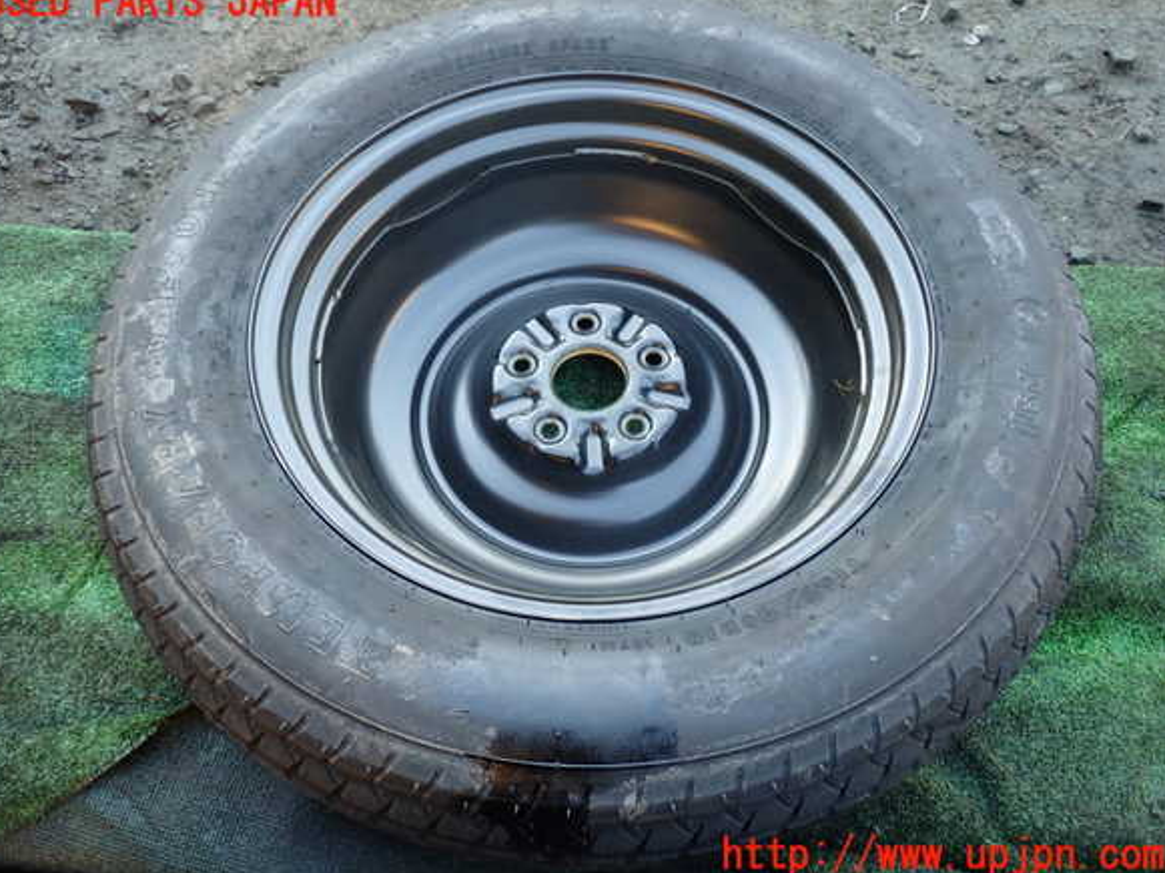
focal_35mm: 31
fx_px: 1043
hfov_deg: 58.4
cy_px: 429
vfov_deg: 45.4
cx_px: 573
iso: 200
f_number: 2.3
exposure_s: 1/50
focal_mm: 5.4
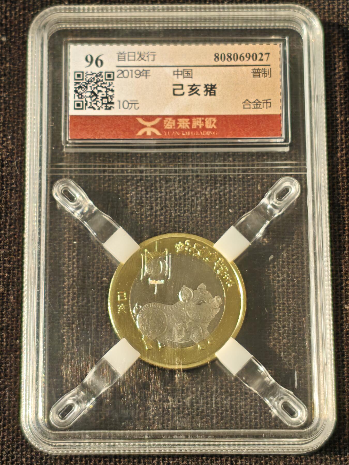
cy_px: 232
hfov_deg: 16.4
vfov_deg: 21.8
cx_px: 174
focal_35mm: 90
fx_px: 1210
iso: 50
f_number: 1.5
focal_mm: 4.94
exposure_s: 1/449
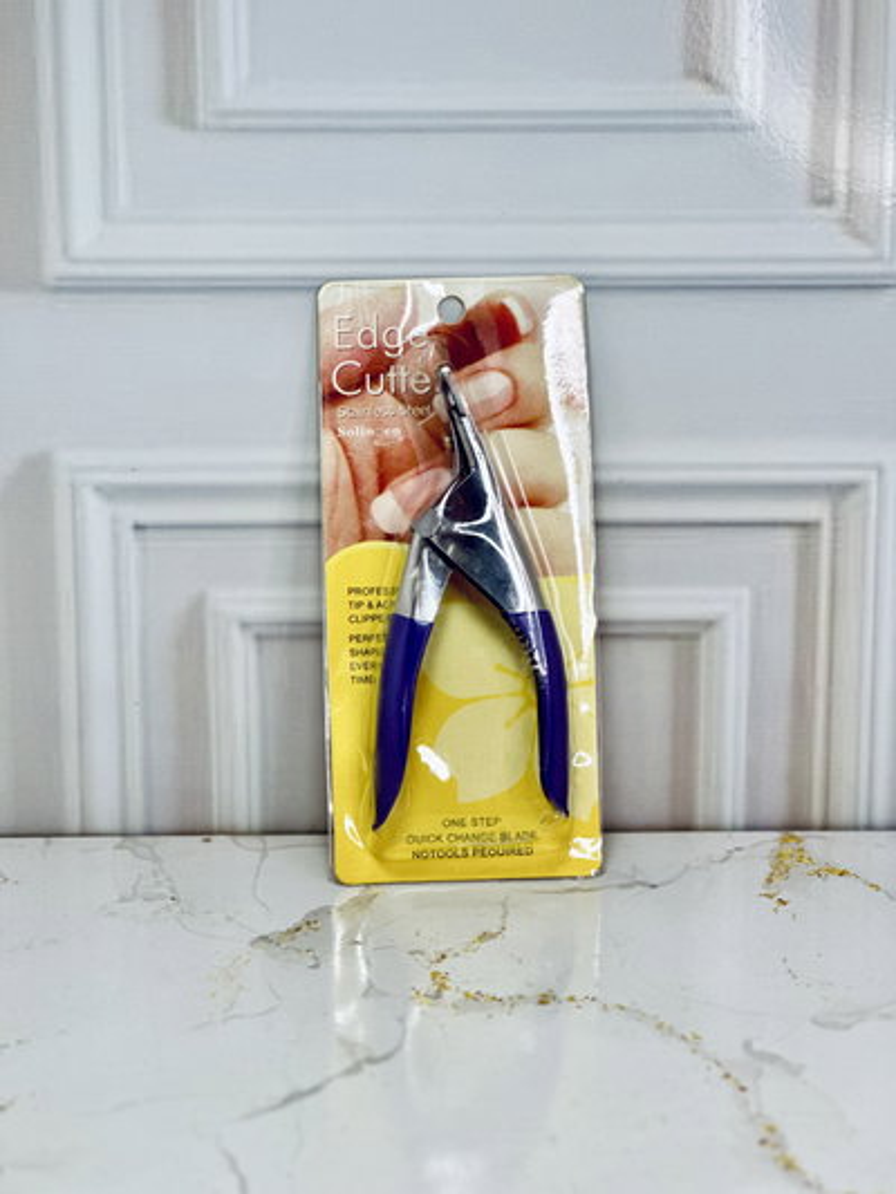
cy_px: 597
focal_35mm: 77
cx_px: 448
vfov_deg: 25.3
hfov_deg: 19.1
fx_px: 2656
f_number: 2.8
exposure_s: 1/100
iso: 125
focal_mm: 9
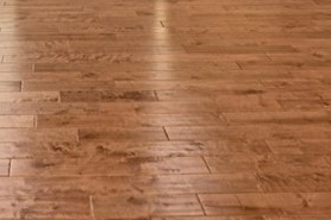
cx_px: 65
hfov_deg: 33.0
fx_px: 542
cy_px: -177
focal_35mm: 59
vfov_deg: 18.1
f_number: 8
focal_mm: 16
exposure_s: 1/45
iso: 400
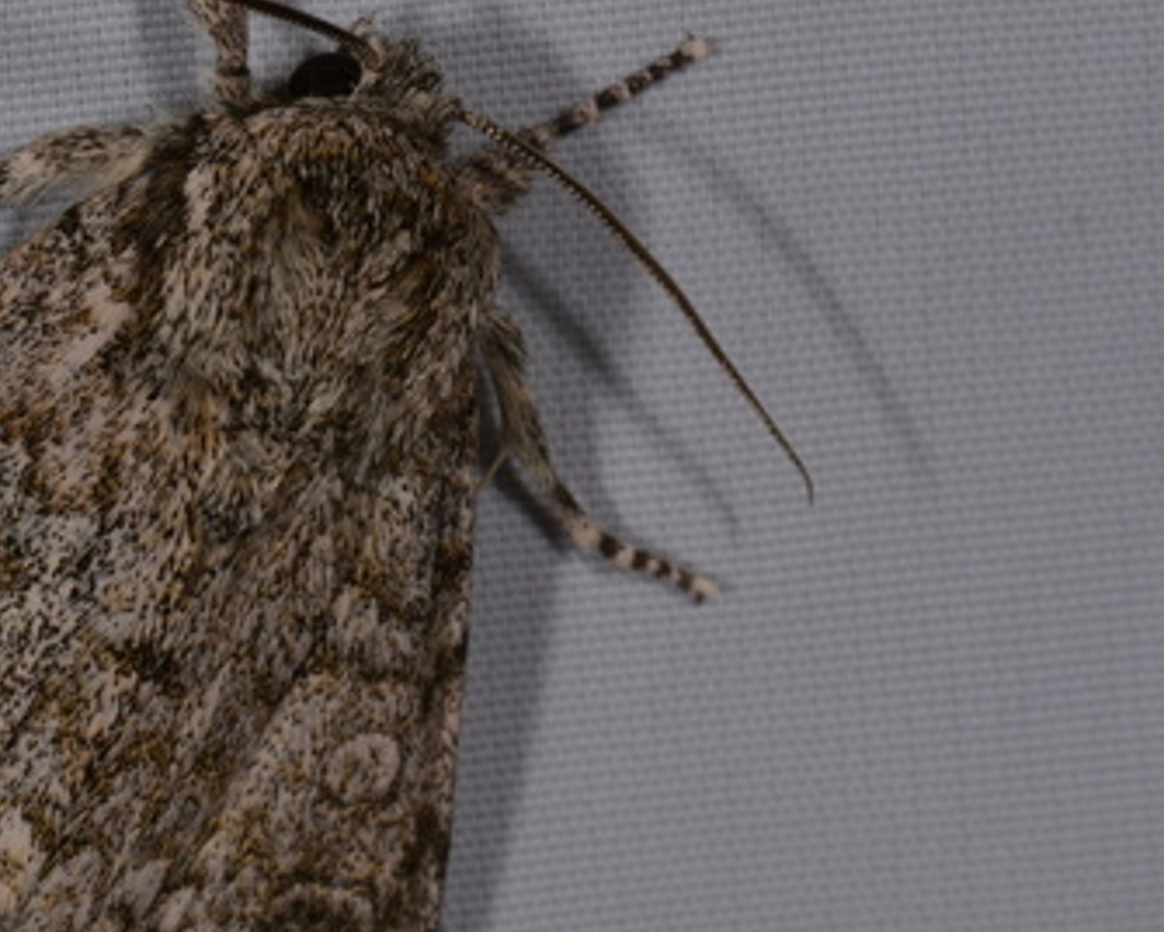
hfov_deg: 6.8
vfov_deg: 5.5
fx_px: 9719
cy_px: 473
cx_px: 240
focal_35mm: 282
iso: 100
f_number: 22
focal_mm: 85
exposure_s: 1/60
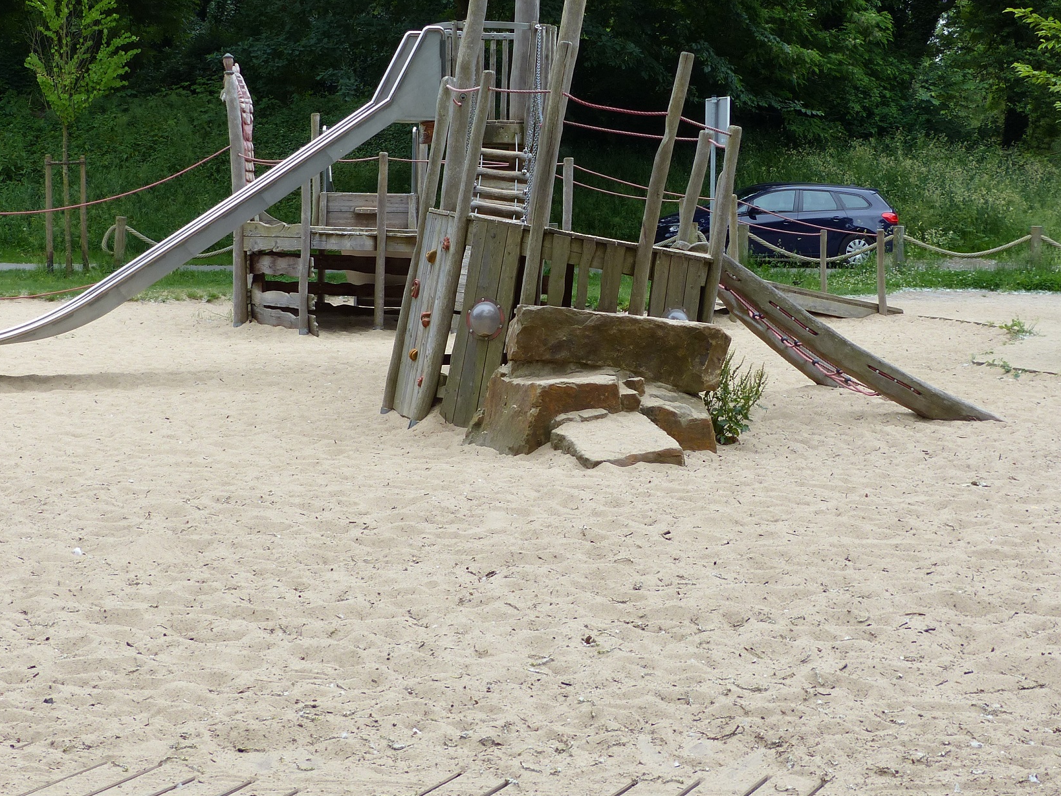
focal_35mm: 60
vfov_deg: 24.3
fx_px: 1839
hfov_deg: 32.2
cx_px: 501
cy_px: 260
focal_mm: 7.4
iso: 100
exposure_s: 1/125
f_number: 2.8
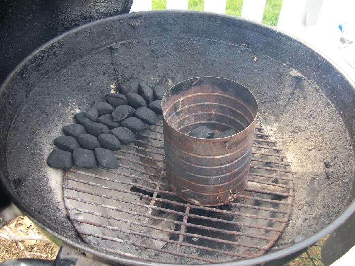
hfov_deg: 56.8
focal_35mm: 32
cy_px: 133
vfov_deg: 44.2
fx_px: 328
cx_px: 178
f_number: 2.9
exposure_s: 1/60
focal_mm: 5.7
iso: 80
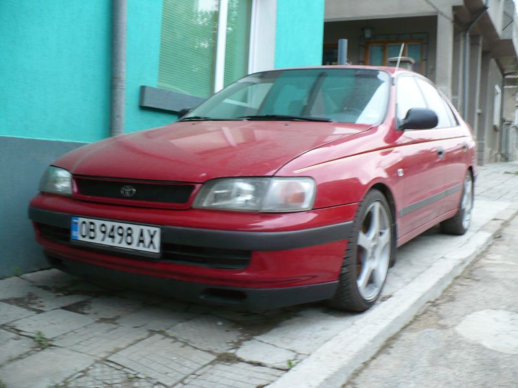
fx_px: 554
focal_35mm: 37
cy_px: 194
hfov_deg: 50.1
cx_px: 259
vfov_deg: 38.7
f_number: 2.8
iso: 200
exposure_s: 1/8
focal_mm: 6.1
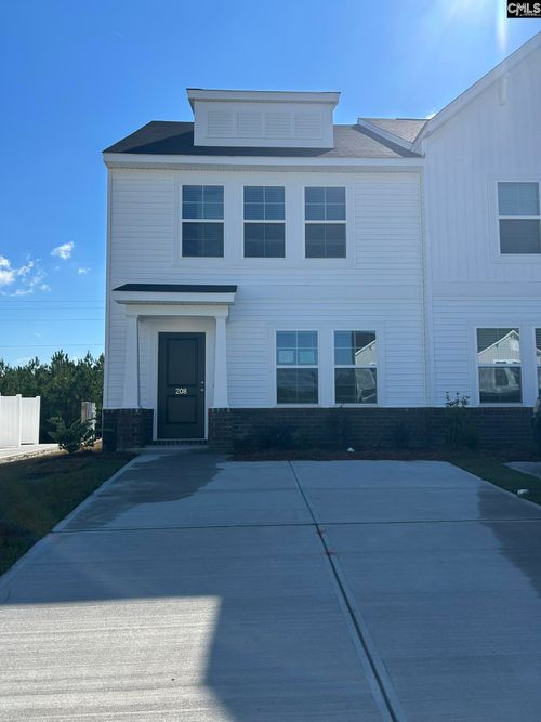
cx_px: 270
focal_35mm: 26
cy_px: 361
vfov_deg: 67.3
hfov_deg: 53.0
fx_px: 542
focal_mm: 5.7
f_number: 1.5
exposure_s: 1/4115
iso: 50
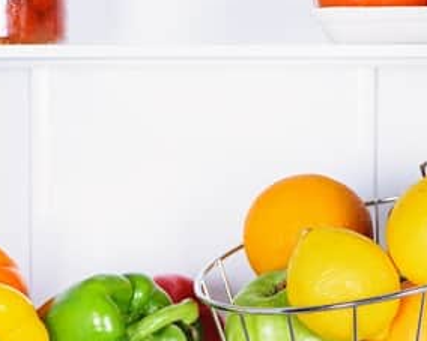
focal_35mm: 208
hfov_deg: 9.3
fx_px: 2628
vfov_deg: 7.4
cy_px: 269
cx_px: 195
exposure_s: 1/160
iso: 200
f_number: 9
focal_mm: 105
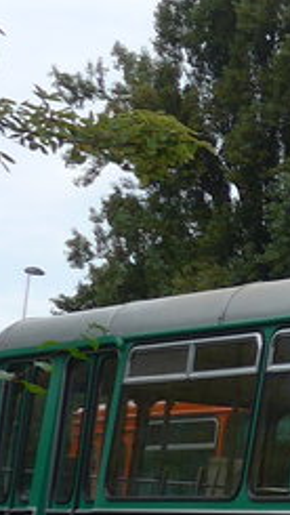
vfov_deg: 13.8
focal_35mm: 155
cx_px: 1122
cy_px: 336
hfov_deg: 6.5
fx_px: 2117
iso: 80
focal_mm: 6
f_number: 2.8
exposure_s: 1/800
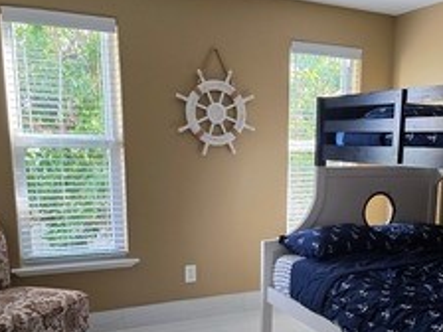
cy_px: 253
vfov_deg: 34.3
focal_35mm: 41
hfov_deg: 45.2
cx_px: 291
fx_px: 525
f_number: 1.7
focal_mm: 6.3
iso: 250
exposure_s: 1/120
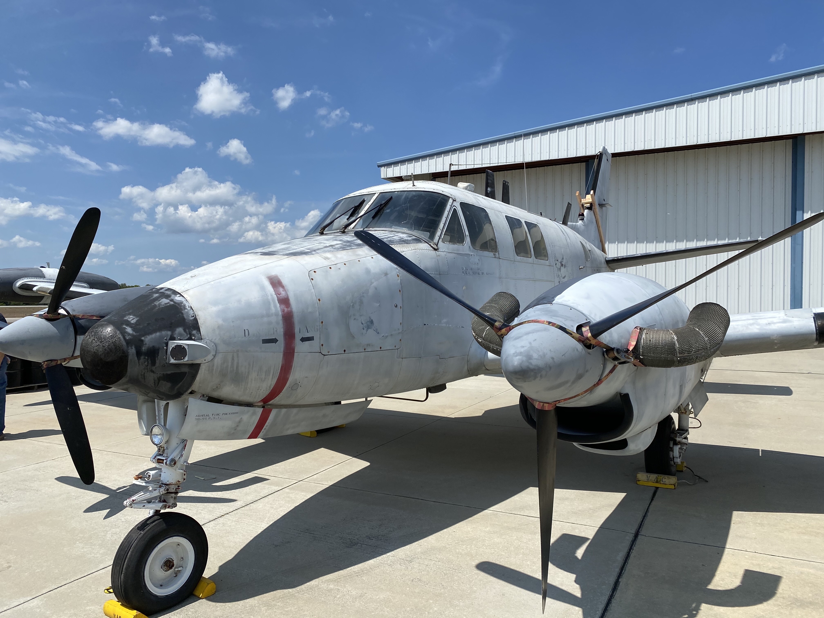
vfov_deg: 53.1
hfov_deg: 67.3
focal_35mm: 26
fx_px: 619
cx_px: 412
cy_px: 309
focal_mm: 4.25
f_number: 1.8
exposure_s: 1/5263
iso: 32
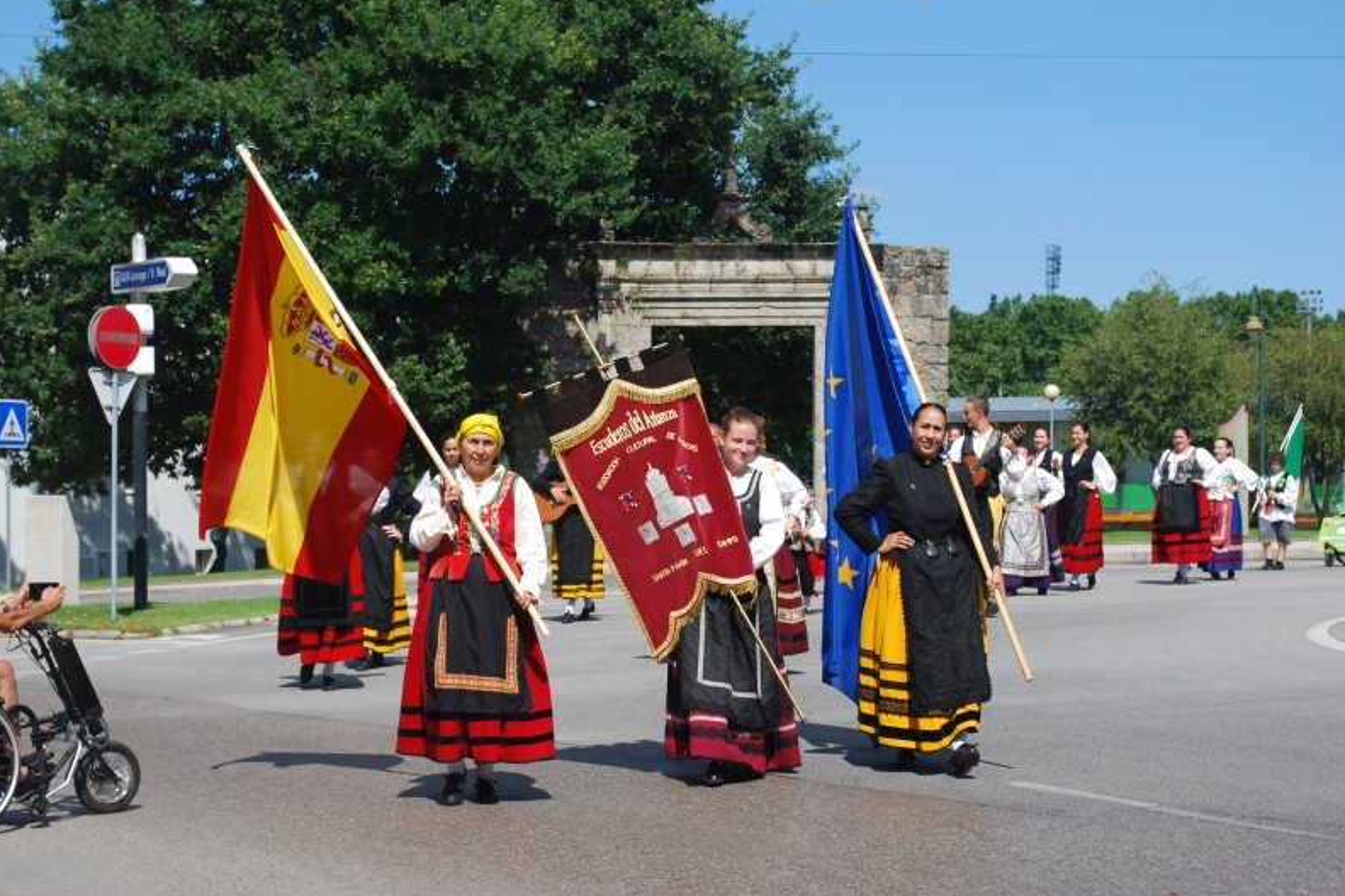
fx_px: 2951
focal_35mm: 79
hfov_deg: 25.7
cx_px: 671
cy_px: 444
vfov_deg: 17.3
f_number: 8
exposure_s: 1/250
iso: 100
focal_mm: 52
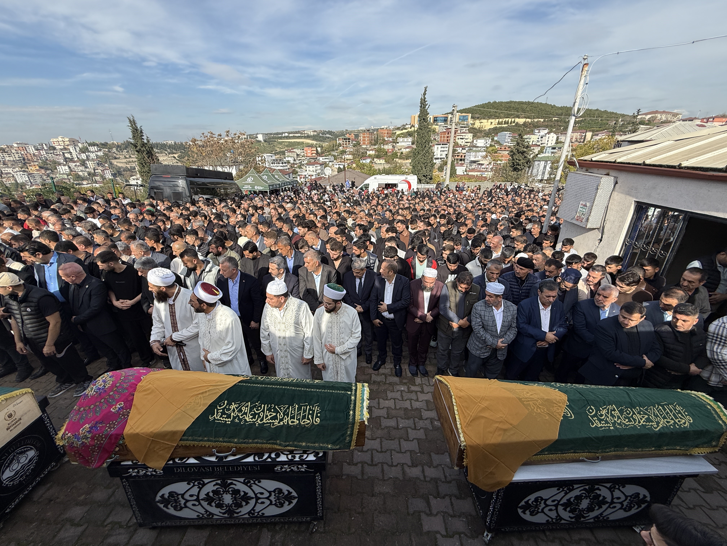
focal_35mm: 14
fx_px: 294
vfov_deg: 85.7
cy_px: 273
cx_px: 364
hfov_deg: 102.1
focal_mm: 2.22
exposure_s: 1/1189
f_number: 2.2
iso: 64
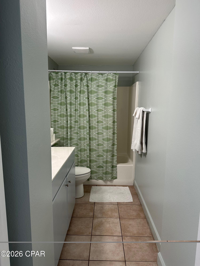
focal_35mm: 24
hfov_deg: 56.8
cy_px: 133
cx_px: 100
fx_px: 185
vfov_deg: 71.6
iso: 200
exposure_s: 1/121
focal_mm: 6.86
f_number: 1.78
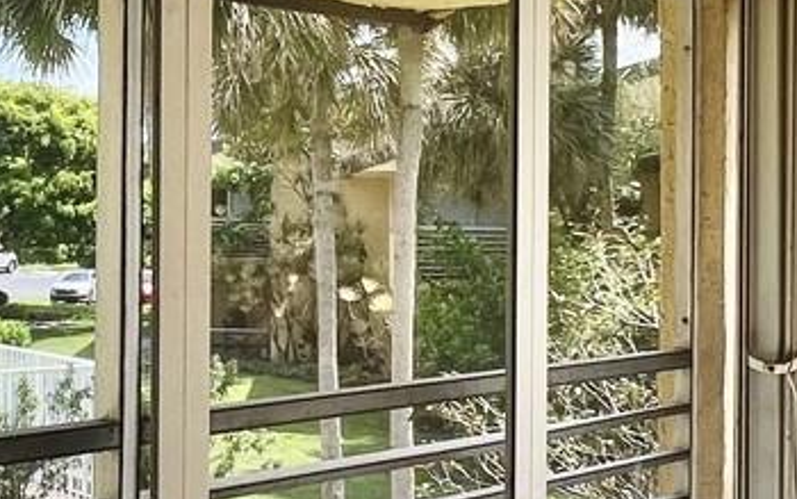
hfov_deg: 31.6
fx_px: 1369
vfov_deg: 20.6
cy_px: 210
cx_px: 164
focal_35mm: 63
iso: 32
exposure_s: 1/348
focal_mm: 1.57
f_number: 1.8
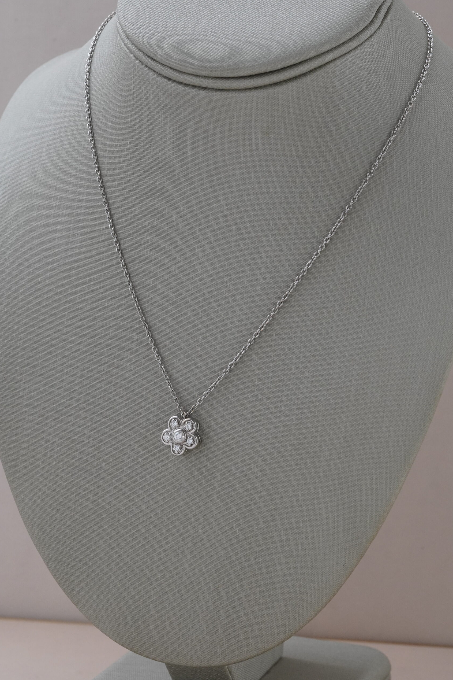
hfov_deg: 12.9
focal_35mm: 106
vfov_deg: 19.3
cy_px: 342
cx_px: 226
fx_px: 2000
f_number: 11
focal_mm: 70
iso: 1000
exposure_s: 1/125
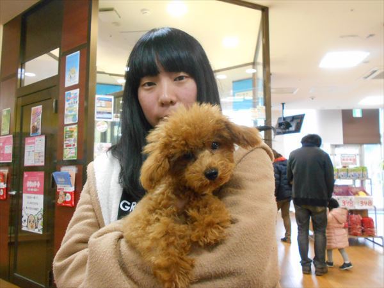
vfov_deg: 46.8
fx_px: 333
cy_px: 144
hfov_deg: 60.0
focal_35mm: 30
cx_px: 192
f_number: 3.4
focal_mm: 5.1
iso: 800
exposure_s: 1/100
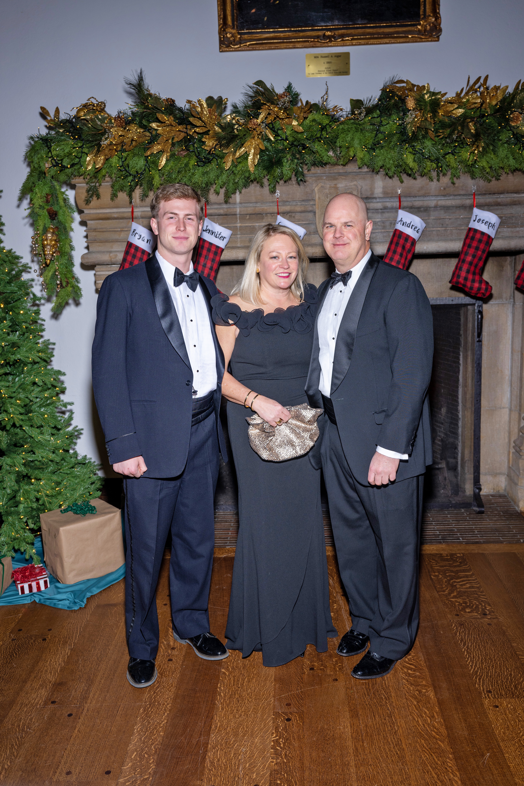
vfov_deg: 56.5
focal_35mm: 34
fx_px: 731
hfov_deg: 39.4
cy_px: 393
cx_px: 262
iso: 200
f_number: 5
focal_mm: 33.5
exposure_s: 1/160
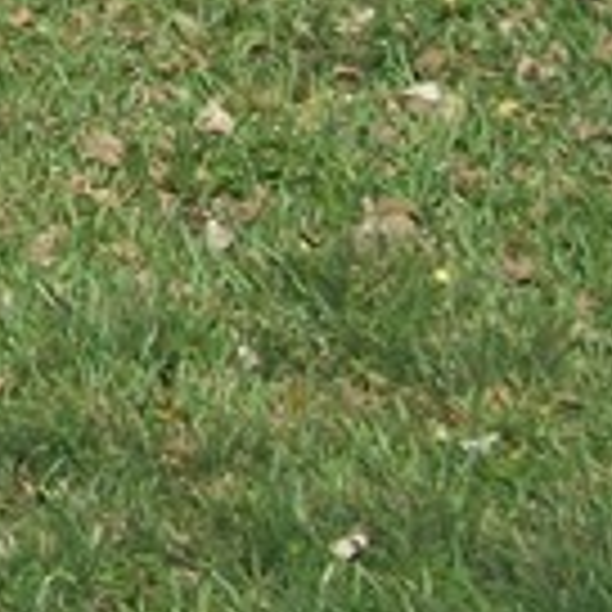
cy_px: -657
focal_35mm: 213
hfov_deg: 7.1
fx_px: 4260
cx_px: -1368
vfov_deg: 7.8
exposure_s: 1/320
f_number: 8.8
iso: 80
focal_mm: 5.7
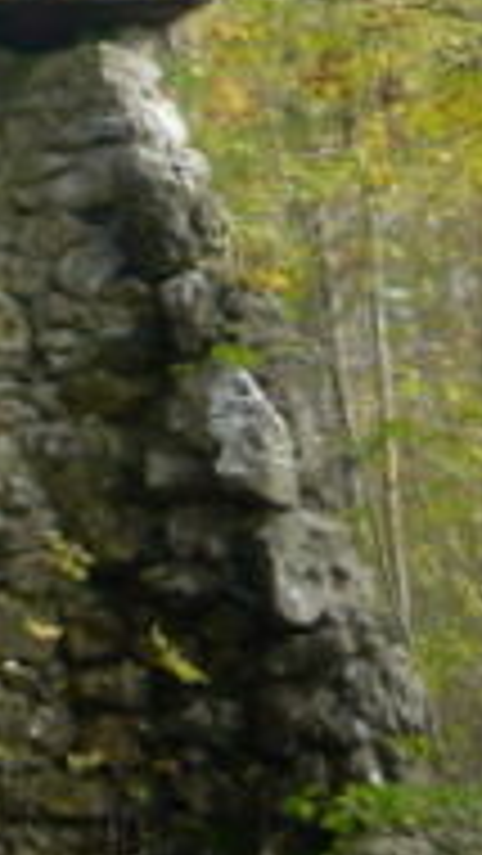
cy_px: 130
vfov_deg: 13.7
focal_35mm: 156
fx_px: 3541
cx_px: -1230
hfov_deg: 6.6
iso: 100
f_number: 3.1
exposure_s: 1/100
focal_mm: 5.5
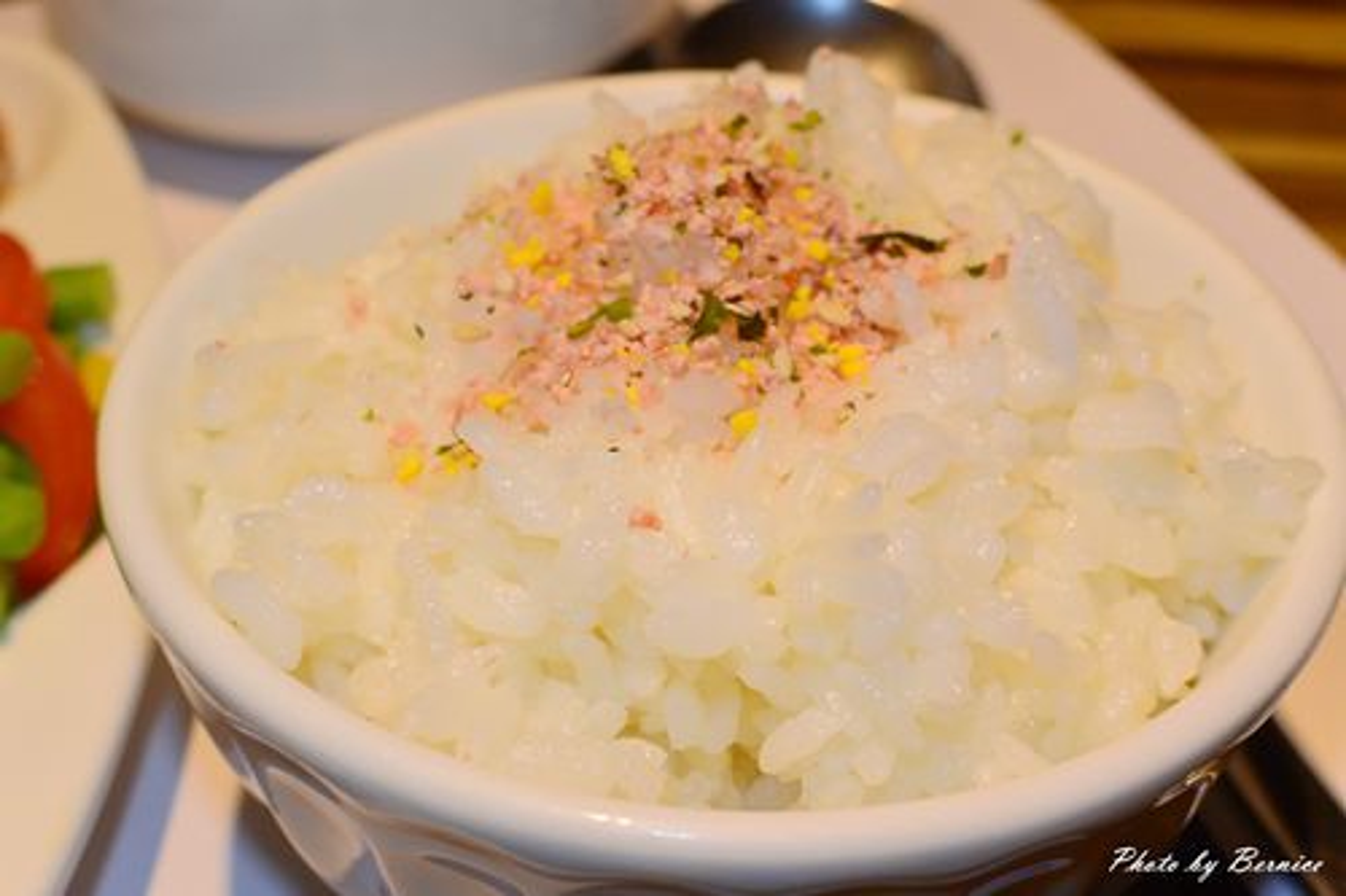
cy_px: 448
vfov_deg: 27.5
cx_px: 673
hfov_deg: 40.4
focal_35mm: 49
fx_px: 1831
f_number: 5.6
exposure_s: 1/60
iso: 160
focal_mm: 18.5
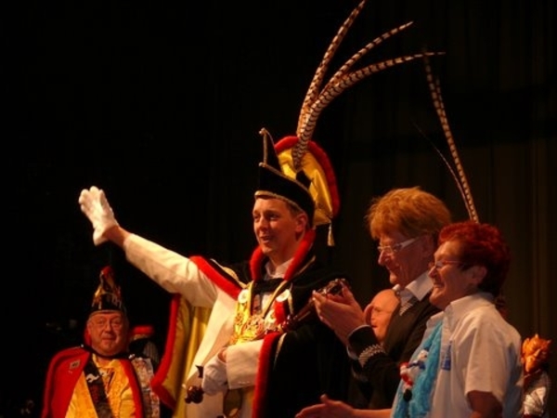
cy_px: 209
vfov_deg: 9.6
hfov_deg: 12.7
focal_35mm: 155
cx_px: 278
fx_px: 2494
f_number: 3.6
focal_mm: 32.8
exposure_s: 1/30
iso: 100
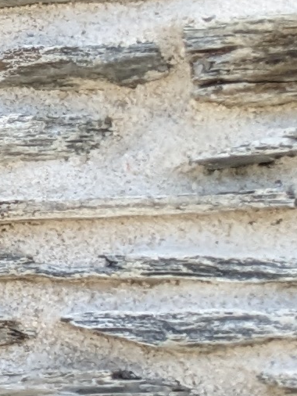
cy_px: 478
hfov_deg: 6.1
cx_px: -752
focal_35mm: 215
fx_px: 2457
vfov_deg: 9.1
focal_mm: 4.38
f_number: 1.73
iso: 60
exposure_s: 1/652
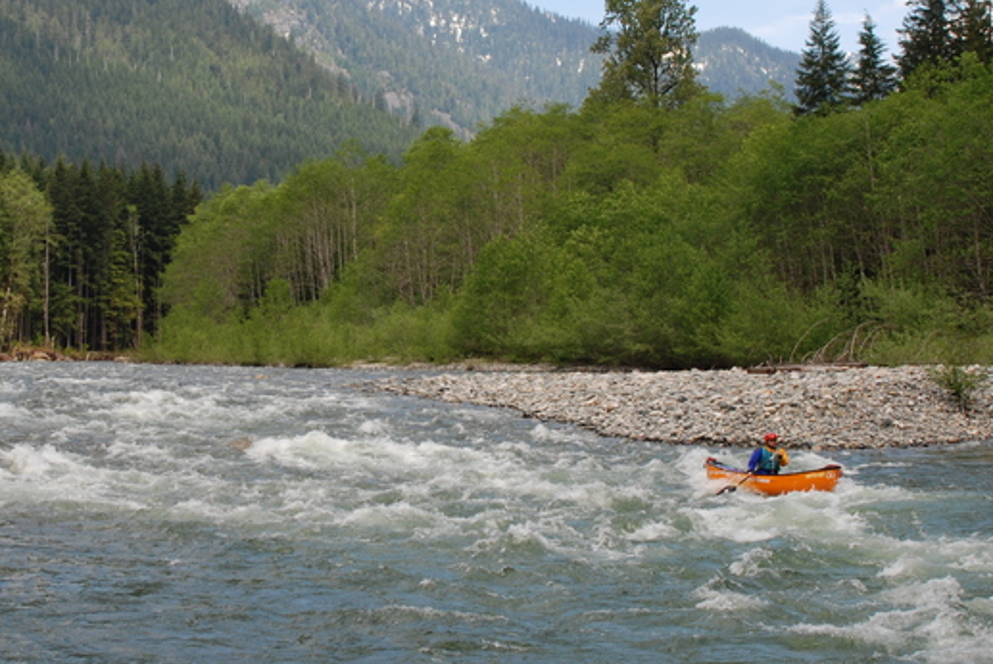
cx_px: 350
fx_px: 1795
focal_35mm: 65
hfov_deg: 30.7
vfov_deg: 21.0
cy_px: 275
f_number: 8
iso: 200
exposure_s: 1/250
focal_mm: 28
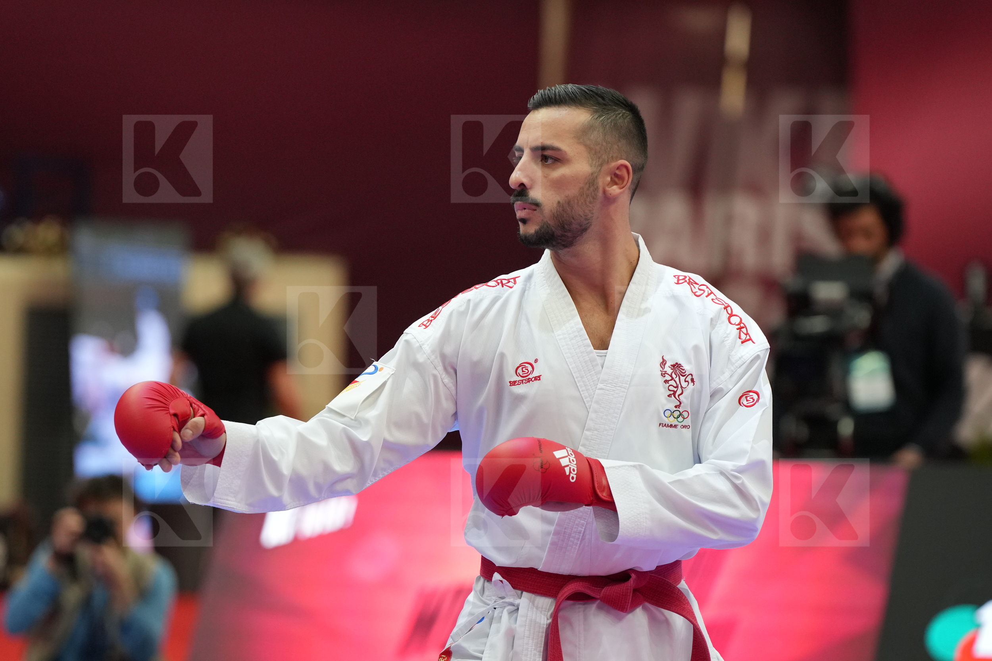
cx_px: 496
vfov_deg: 6.0
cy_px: 330
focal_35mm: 229
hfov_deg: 9.0
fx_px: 6309
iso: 2000
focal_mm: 153
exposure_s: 1/1000
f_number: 2.8
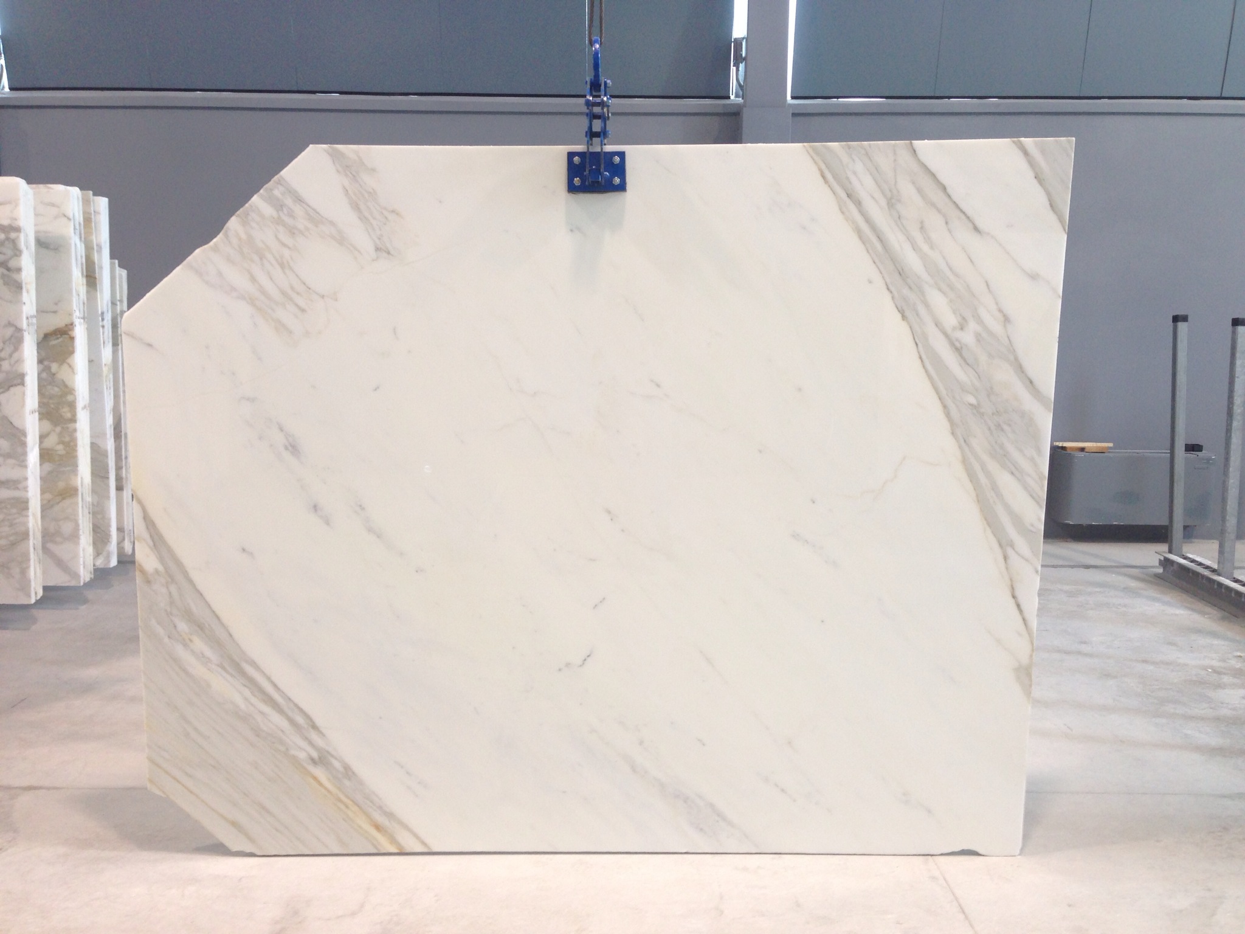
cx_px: 622
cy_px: 467
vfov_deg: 42.9
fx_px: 1187
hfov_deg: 55.4
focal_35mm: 33
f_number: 2.4
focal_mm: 4.13
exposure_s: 1/20
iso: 80
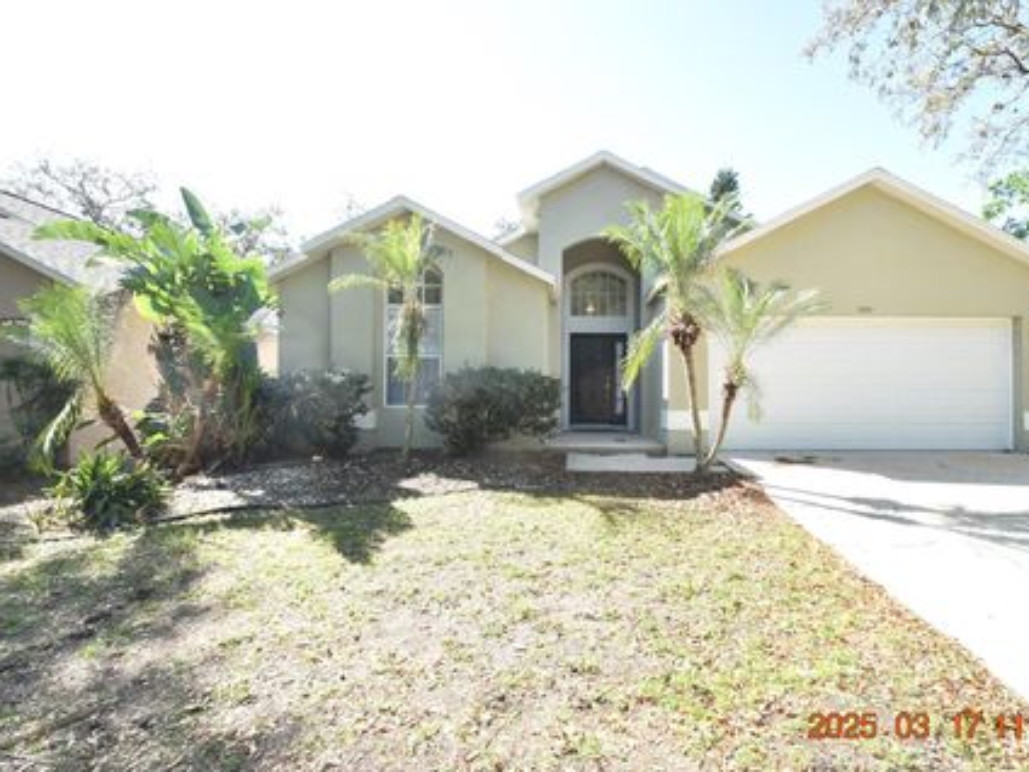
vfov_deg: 74.7
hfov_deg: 90.5
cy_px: 382
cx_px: 585
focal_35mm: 17
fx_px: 505
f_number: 8
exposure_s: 1/250
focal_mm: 10
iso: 400
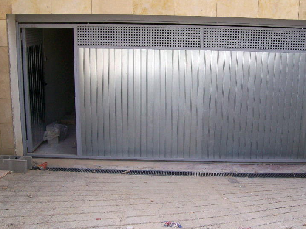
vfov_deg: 32.1
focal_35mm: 45
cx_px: 185
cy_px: 93
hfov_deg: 41.9
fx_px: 398
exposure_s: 1/308
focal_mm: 6
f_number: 4.8
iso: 80
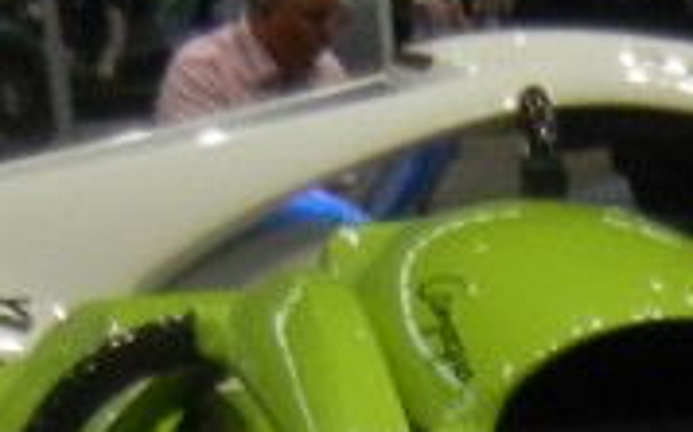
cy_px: 1374
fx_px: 3454
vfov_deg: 6.4
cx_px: 868
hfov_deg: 11.2
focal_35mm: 183
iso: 640
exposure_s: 1/226
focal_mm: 5.4
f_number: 3.5
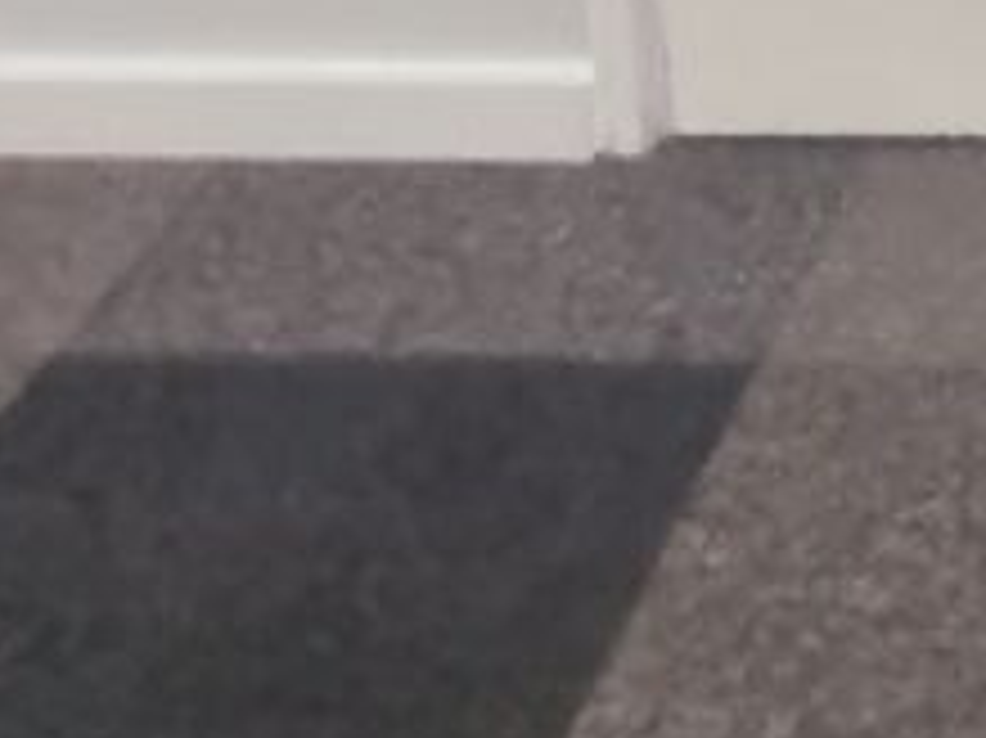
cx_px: 1747
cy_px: -1179
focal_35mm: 76
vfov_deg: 13.0
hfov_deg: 19.5
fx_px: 2164
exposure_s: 1/40
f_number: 2.2
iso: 320
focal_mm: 1.74
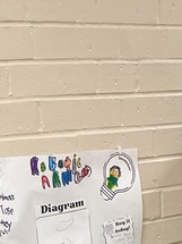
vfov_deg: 15.8
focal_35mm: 108
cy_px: 429
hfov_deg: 13.5
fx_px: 758
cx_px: 181
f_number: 1.8
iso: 160
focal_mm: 3
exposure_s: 1/60
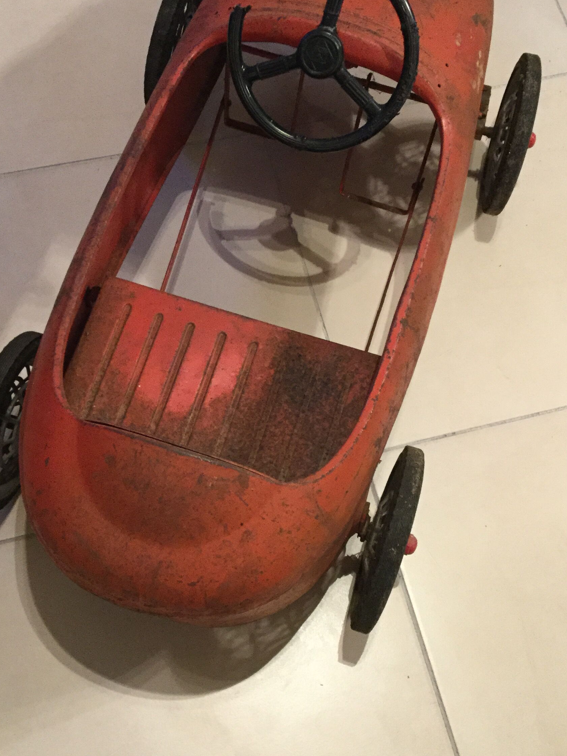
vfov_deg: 42.1
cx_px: 294
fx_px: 983
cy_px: 374
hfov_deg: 32.2
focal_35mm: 45
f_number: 2.4
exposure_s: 1/20
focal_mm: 3.3
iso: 200
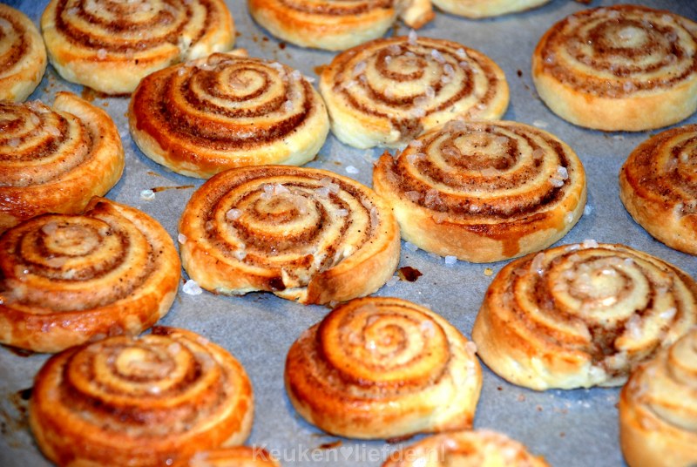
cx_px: 348
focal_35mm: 150
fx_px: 2908
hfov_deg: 13.7
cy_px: 234
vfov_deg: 9.2
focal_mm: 100
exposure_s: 1/60
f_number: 5.6
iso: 200
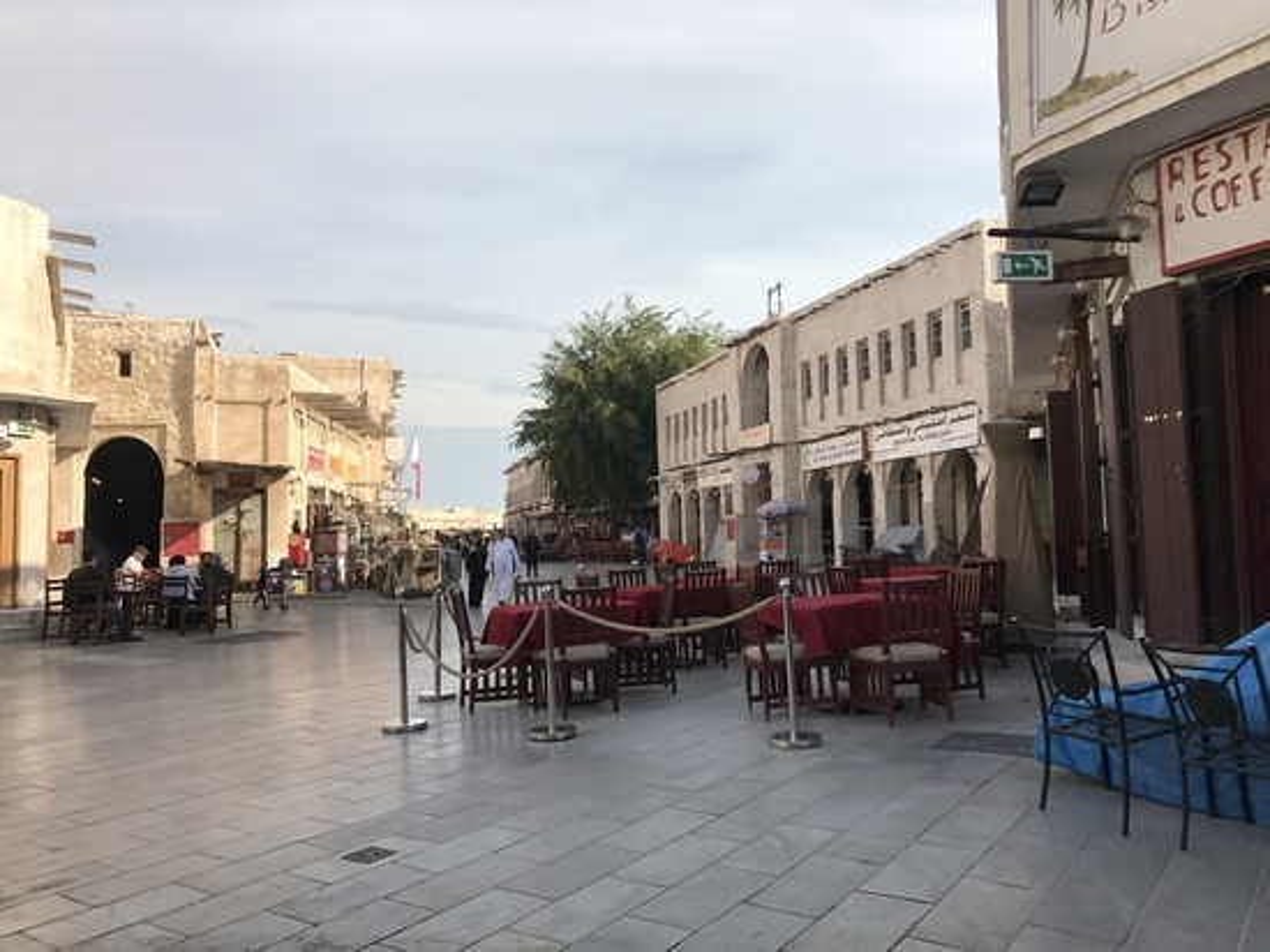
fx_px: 1027
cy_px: 476
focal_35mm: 28
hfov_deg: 63.5
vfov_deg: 49.7
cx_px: 635
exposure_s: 1/2128
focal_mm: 3.99
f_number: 1.8
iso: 20
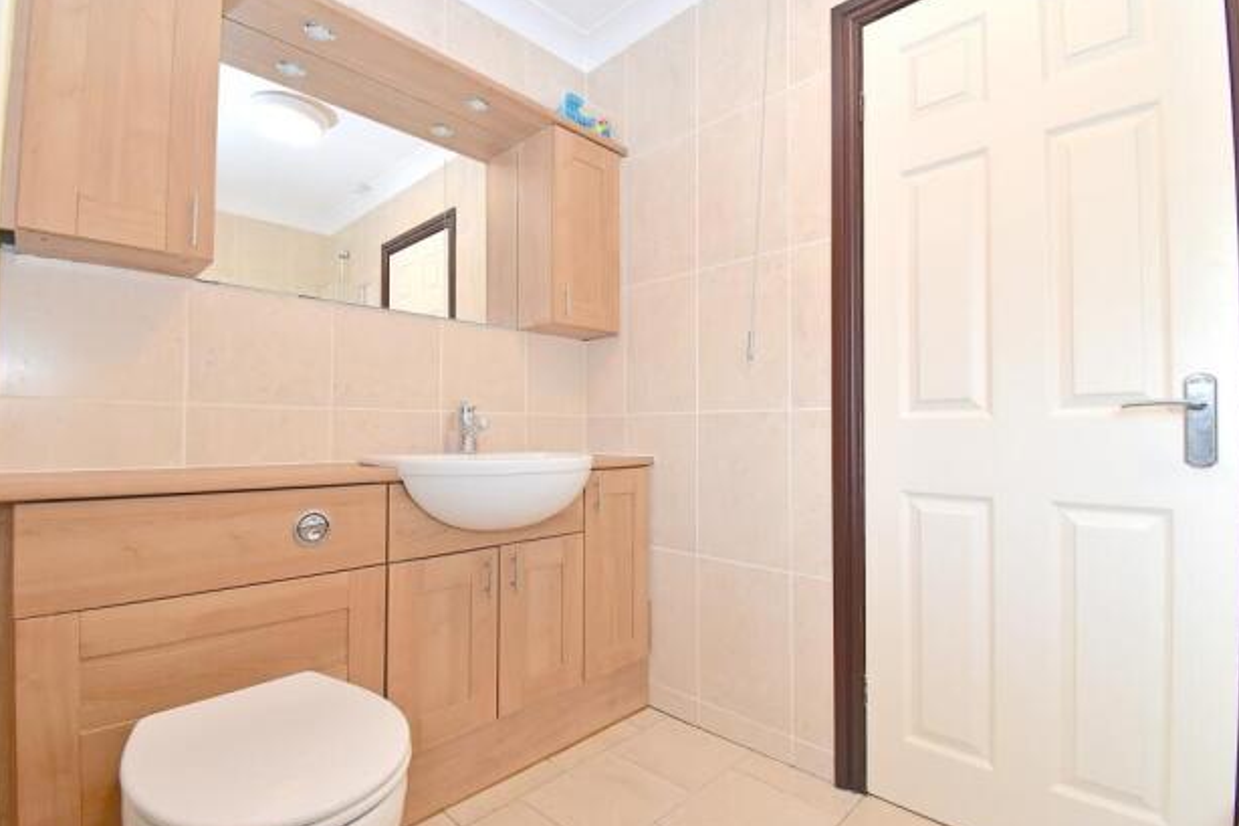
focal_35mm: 16
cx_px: 621
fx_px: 550
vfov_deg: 73.7
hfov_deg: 96.8
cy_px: 417
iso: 800
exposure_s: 1/25
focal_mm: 10
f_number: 9
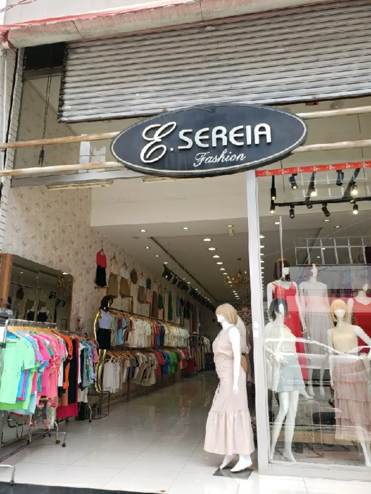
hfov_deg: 53.1
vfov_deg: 67.3
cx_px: 186
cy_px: 247
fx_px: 371
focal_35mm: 26
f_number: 2.4
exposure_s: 1/222
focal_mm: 4.3
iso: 50
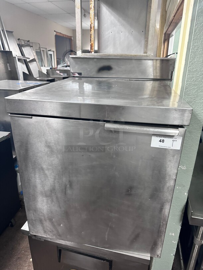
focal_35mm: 24
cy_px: 135
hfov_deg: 56.8
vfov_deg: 71.6
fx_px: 188
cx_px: 102
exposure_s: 1/60
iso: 400
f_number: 1.78
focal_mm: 6.86
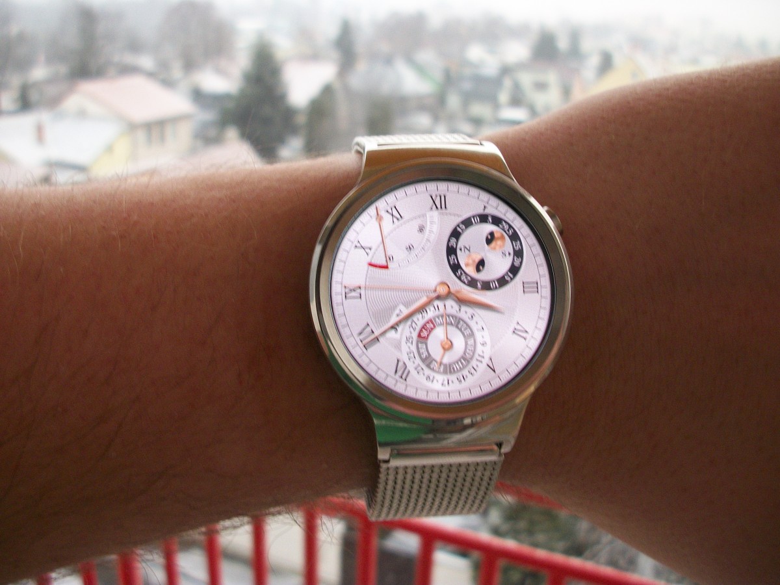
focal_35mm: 35
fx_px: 789
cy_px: 292
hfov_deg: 52.6
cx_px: 390
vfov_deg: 40.7
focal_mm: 6.3
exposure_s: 1/50
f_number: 3.1
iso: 160
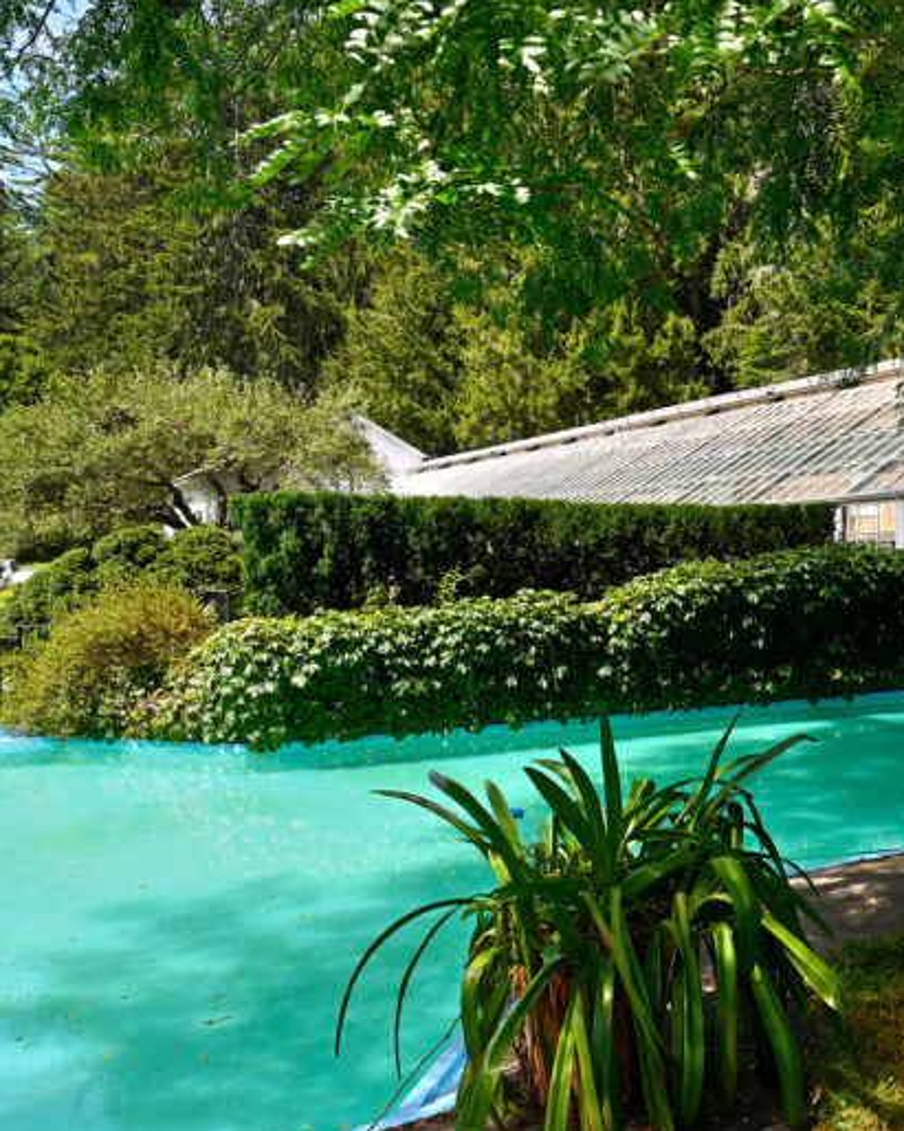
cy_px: 567
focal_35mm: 34
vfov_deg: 52.9
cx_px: 815
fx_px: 1137
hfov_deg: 40.1
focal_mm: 24
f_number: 10
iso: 360
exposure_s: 1/60
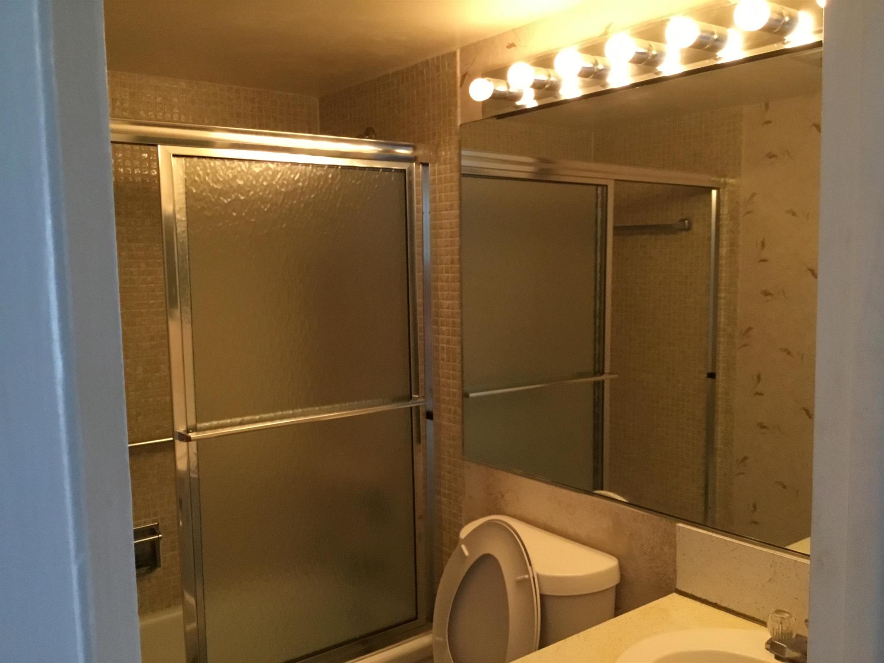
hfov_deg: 58.4
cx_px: 442
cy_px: 332
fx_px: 792
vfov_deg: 45.4
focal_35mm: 31
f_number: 2.4
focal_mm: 3.3
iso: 200
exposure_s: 1/30
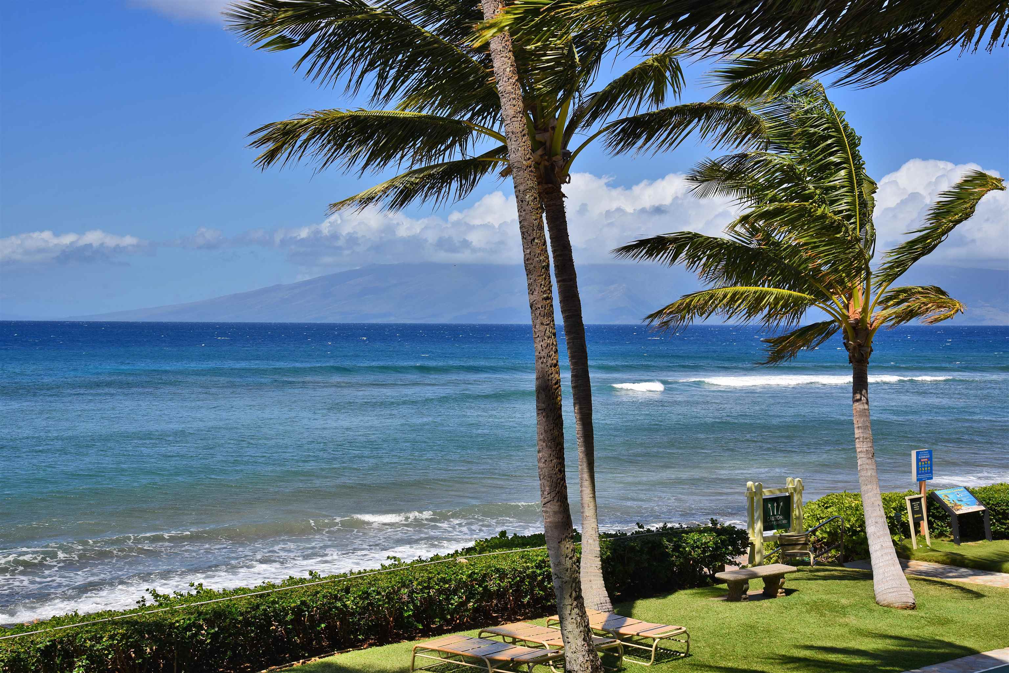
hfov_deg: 39.6
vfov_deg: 27.0
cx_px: 504
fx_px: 1402
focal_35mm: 50
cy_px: 336
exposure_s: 1/200
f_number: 13
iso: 100
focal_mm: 50
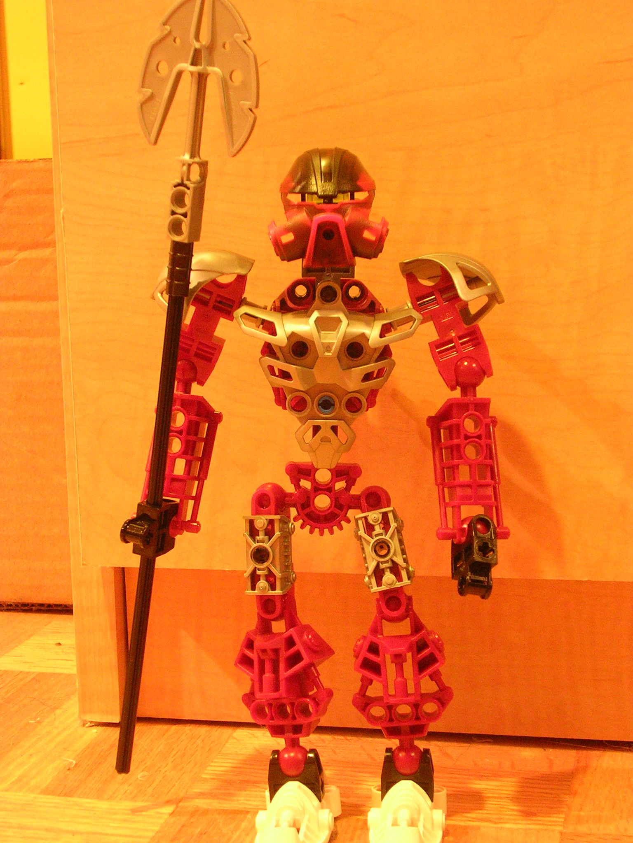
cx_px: 316
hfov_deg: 21.9
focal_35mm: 67
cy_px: 422
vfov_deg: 29.0
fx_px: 1634
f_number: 3.6
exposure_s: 1/2.7
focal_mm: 10.2
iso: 200
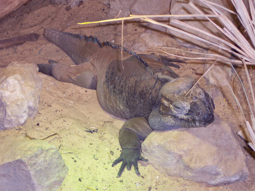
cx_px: 128
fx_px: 839
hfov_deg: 17.3
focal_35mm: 114
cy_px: 96
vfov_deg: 13.0
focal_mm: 24
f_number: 4.8
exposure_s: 1/90
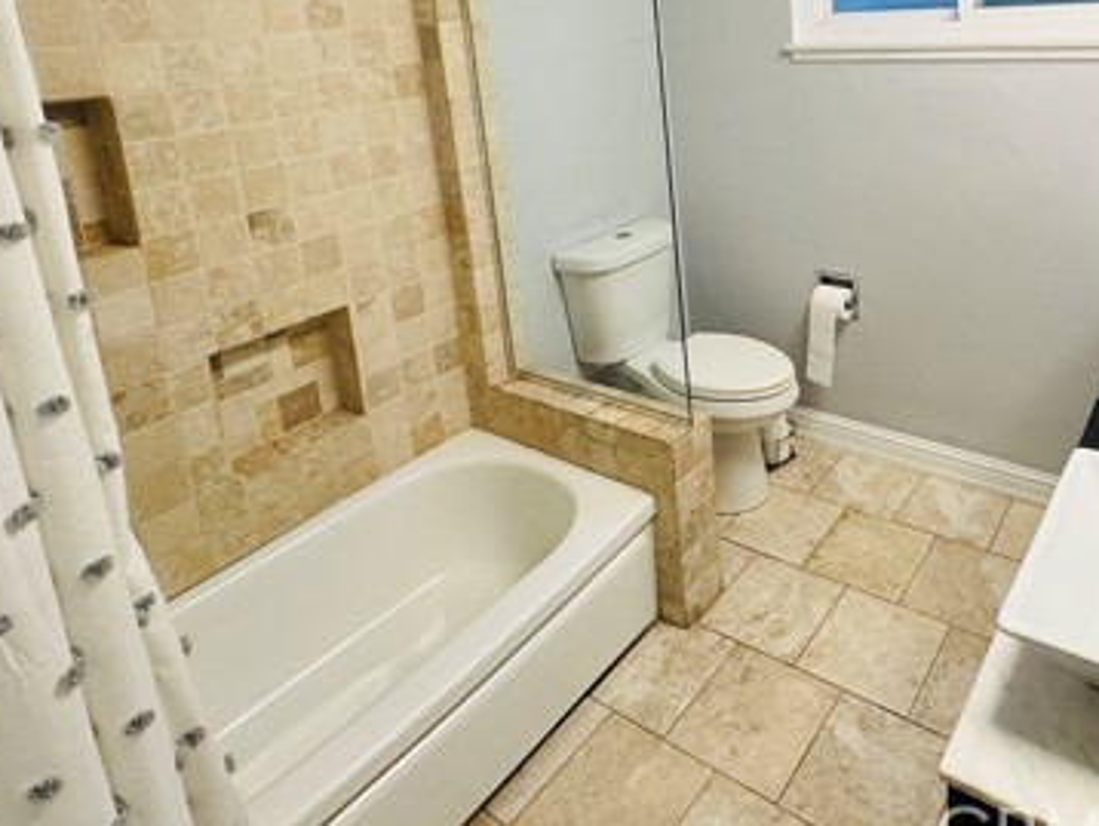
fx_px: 794
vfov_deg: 50.8
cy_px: 141
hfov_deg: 66.1
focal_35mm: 25
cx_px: 789
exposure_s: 1/120
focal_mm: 2.22
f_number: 2.2
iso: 200
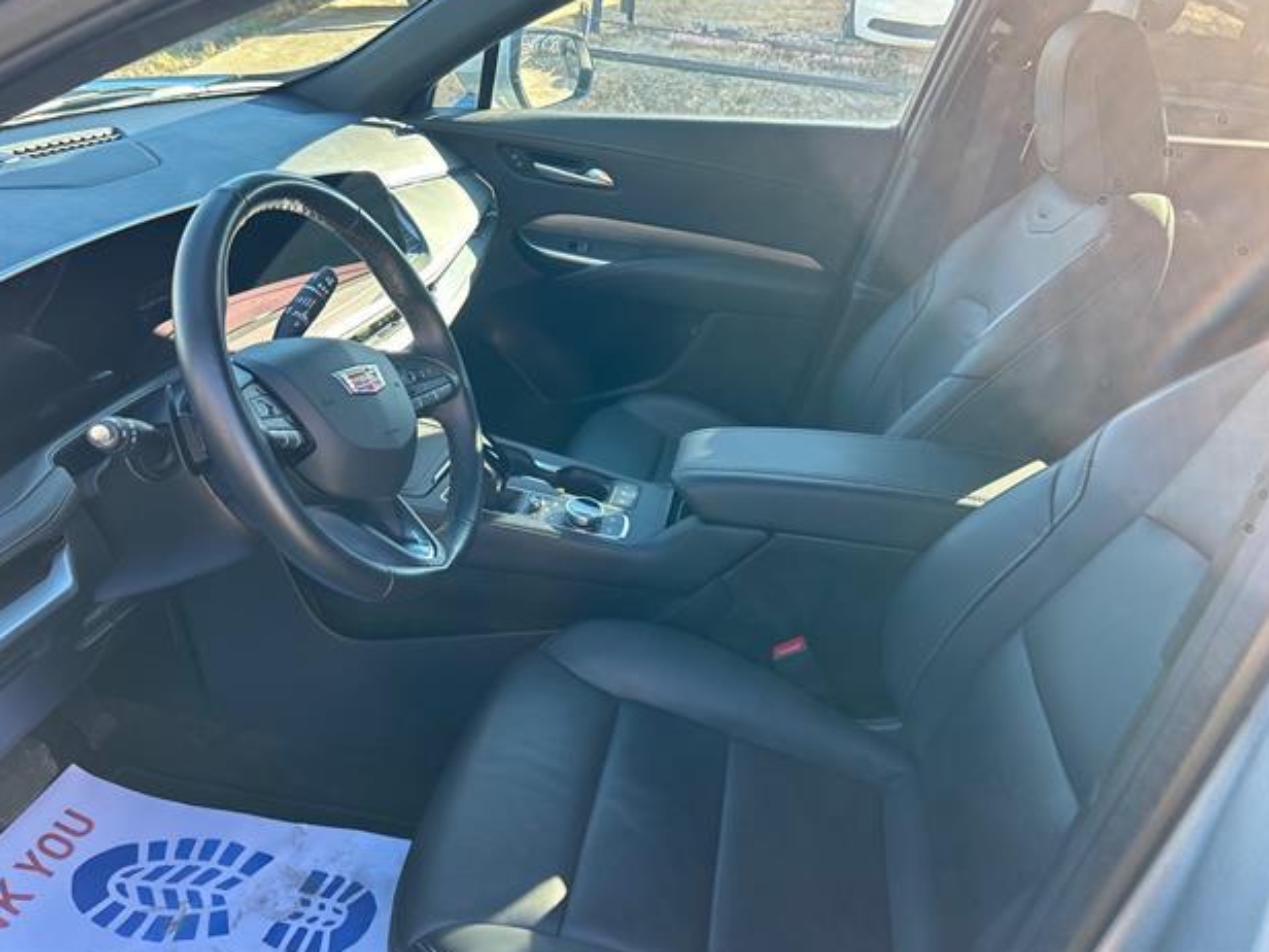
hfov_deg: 65.3
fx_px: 990
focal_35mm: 27
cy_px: 470
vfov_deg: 51.4
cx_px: 622
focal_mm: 5.7
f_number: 1.5
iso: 40
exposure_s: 1/129
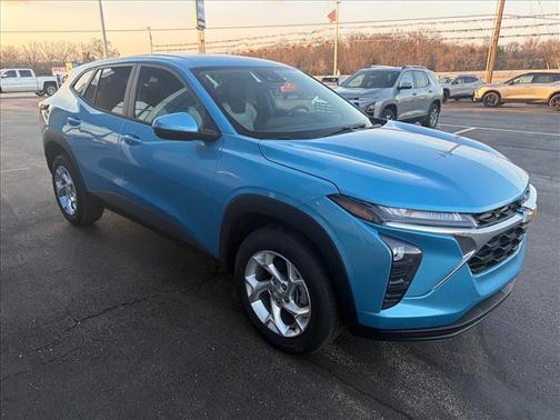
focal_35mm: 24
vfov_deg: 56.8
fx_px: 388
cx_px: 280
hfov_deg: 71.6
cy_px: 210
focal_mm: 6.76
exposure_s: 1/395
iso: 100
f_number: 1.78
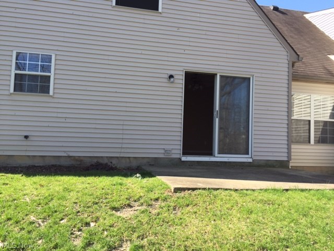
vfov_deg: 48.2
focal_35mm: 29
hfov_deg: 61.7
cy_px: 126
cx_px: 167
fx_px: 280
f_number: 2.2
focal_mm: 4.15
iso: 32
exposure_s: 1/557
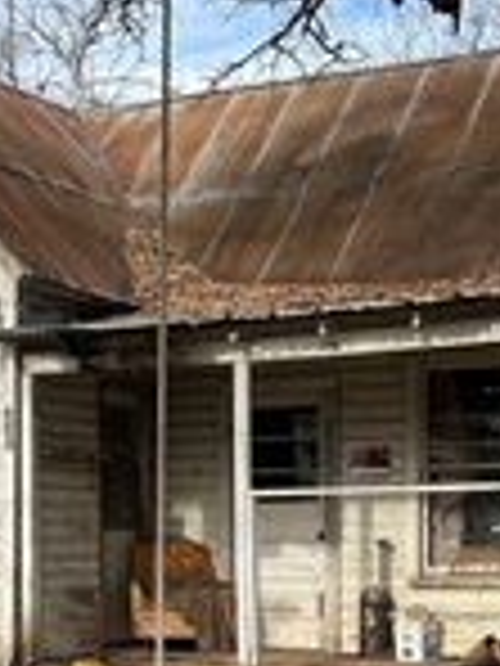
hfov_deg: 16.6
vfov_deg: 22.0
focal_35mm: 88
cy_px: 511
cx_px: 68
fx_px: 1695
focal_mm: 5.7
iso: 50
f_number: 1.5
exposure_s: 1/1669
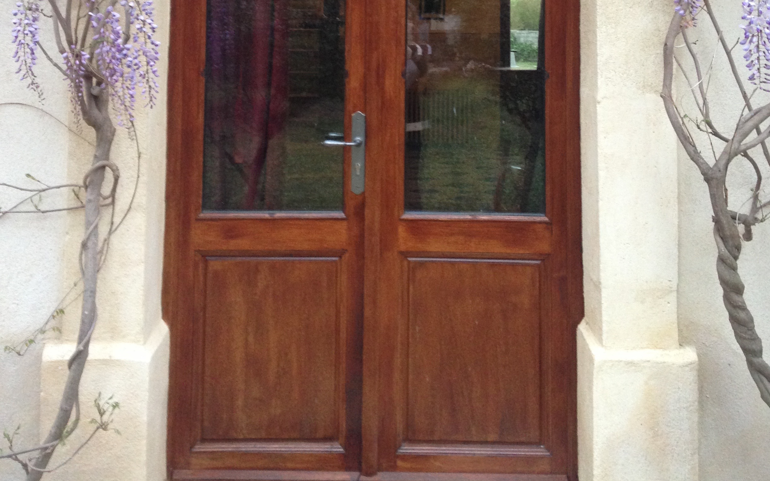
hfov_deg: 42.6
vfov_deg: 25.8
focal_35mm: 47
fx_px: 986
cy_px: -15
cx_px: 387
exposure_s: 1/20
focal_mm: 4.12
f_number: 2.4
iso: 200
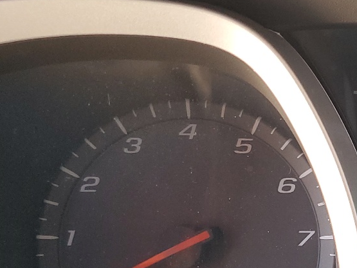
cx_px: 487
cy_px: 218
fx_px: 773
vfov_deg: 19.4
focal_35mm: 75
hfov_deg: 22.7
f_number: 1.5
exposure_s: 1/120
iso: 91
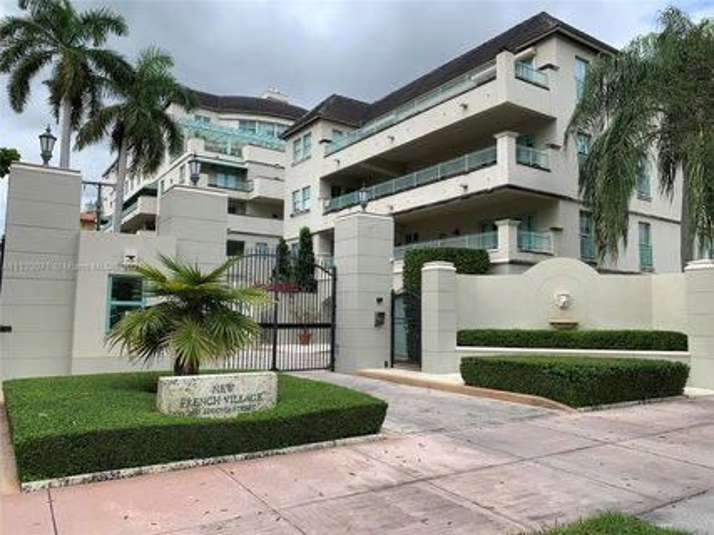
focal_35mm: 26
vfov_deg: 53.0
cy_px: 268
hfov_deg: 67.3
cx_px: 357
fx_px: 536
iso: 25
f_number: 1.8
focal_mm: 4.25
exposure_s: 1/1190
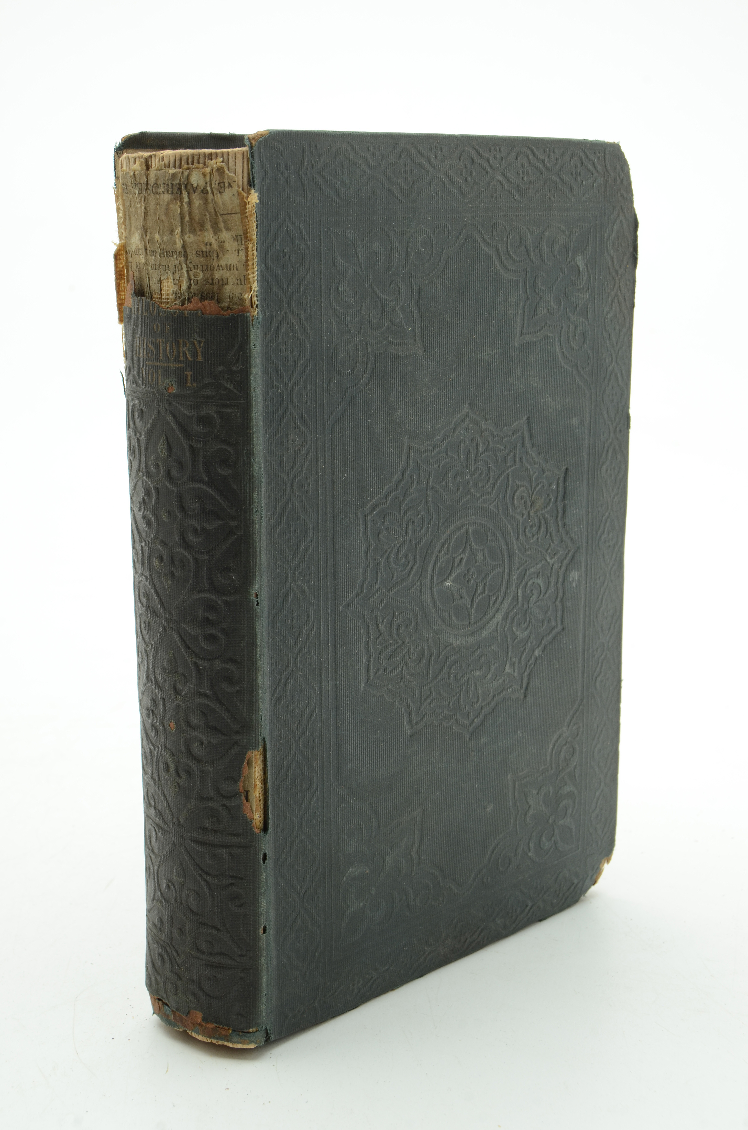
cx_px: 374
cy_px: 565
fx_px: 1597
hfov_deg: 26.4
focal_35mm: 51
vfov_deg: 39.0
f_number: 11
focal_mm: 34
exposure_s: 1/125
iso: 200
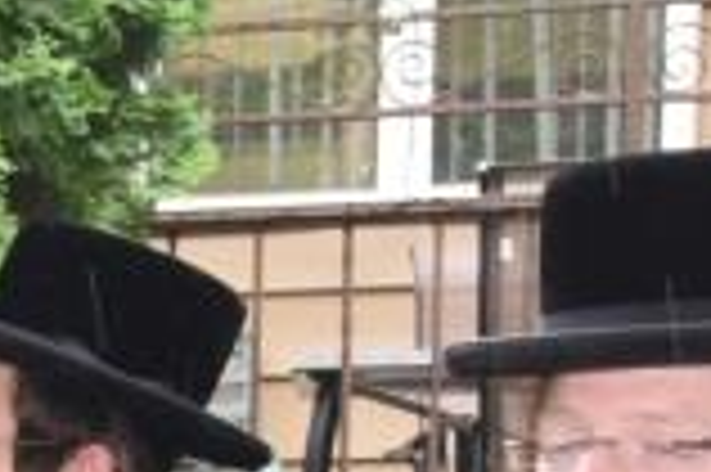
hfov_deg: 8.2
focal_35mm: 221
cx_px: -1242
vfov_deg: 6.0
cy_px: 946
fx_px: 4360
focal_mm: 34
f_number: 6.3
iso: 800
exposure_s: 1/125
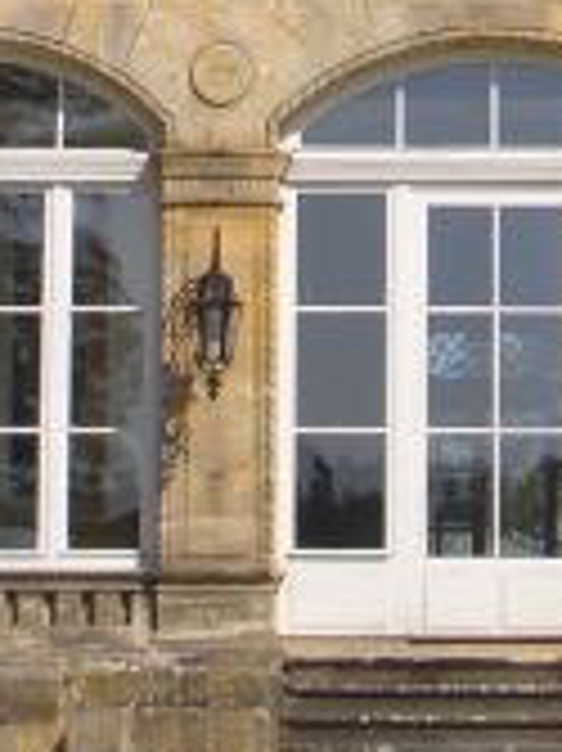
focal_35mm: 176
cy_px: -320
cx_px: 454
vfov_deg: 10.9
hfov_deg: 8.4
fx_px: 3815
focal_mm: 8.2
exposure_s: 1/400
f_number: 5
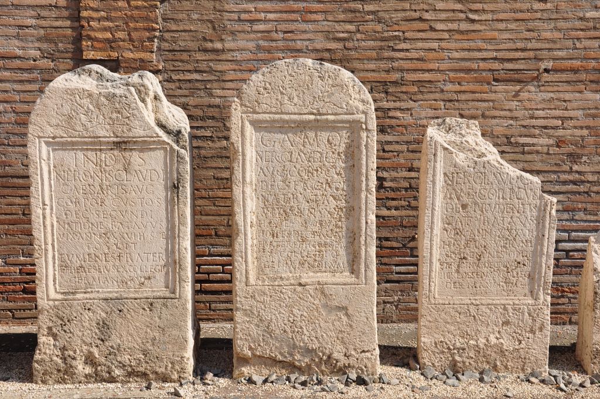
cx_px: 300
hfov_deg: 43.7
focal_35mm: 45
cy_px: 200
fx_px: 749
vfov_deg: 29.8
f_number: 10
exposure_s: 1/320
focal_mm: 30
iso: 200
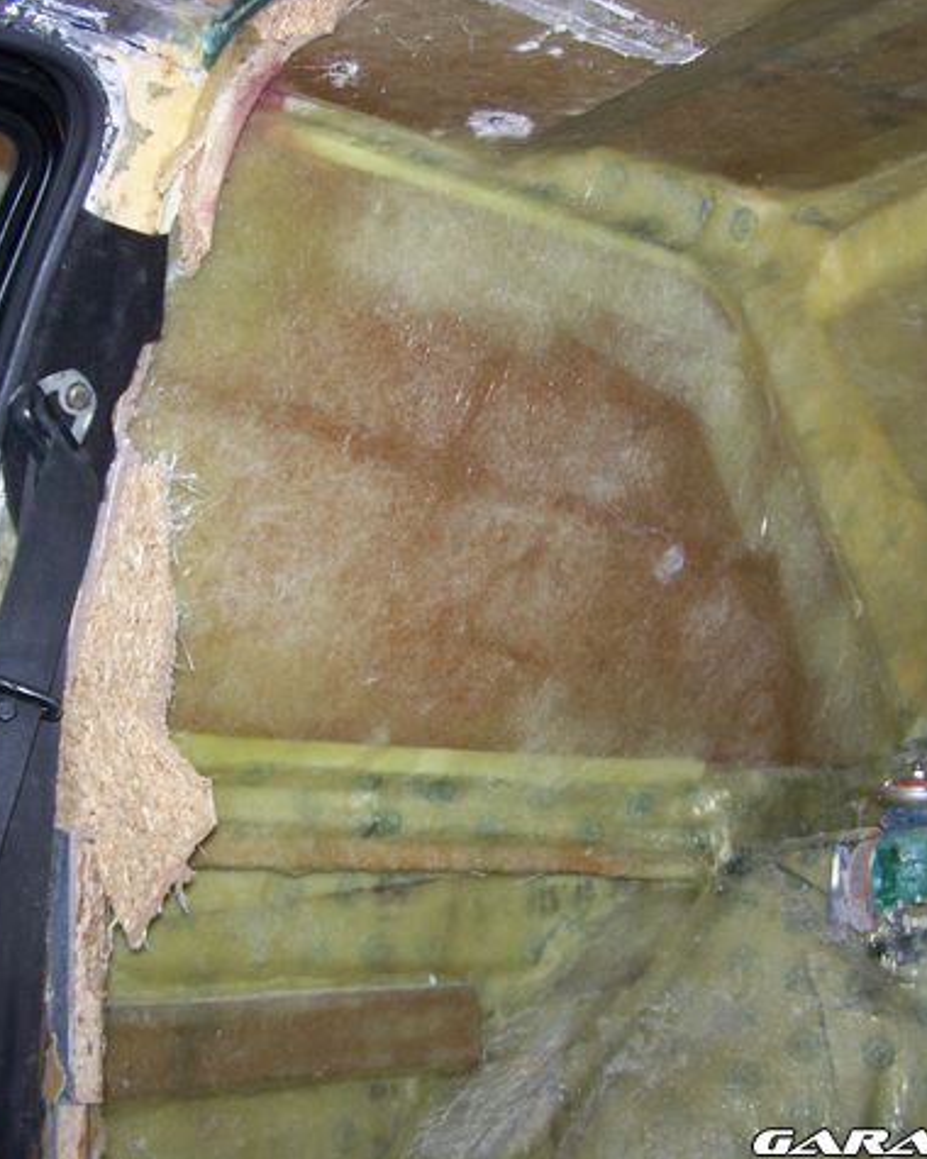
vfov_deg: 37.3
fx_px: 1715
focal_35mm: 50
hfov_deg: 30.2
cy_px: 581
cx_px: 390
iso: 80
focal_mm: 6.3
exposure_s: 1/60
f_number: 2.8
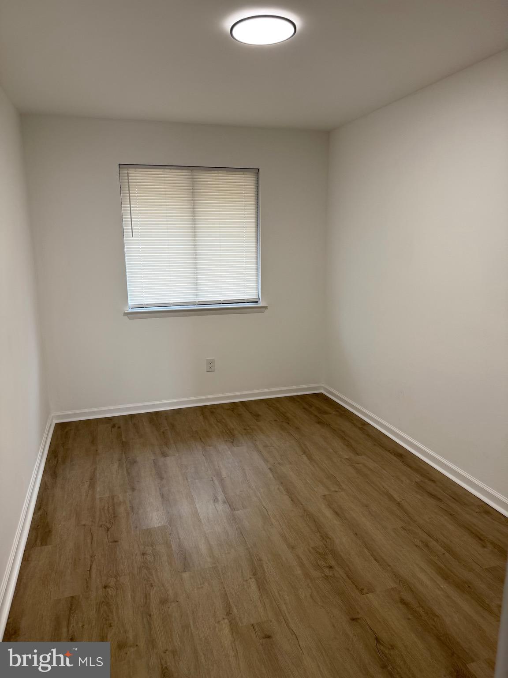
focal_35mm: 24
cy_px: 339
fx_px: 470
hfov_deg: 56.8
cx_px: 254
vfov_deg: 71.6
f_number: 1.78
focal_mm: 6.76
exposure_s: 1/121
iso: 100
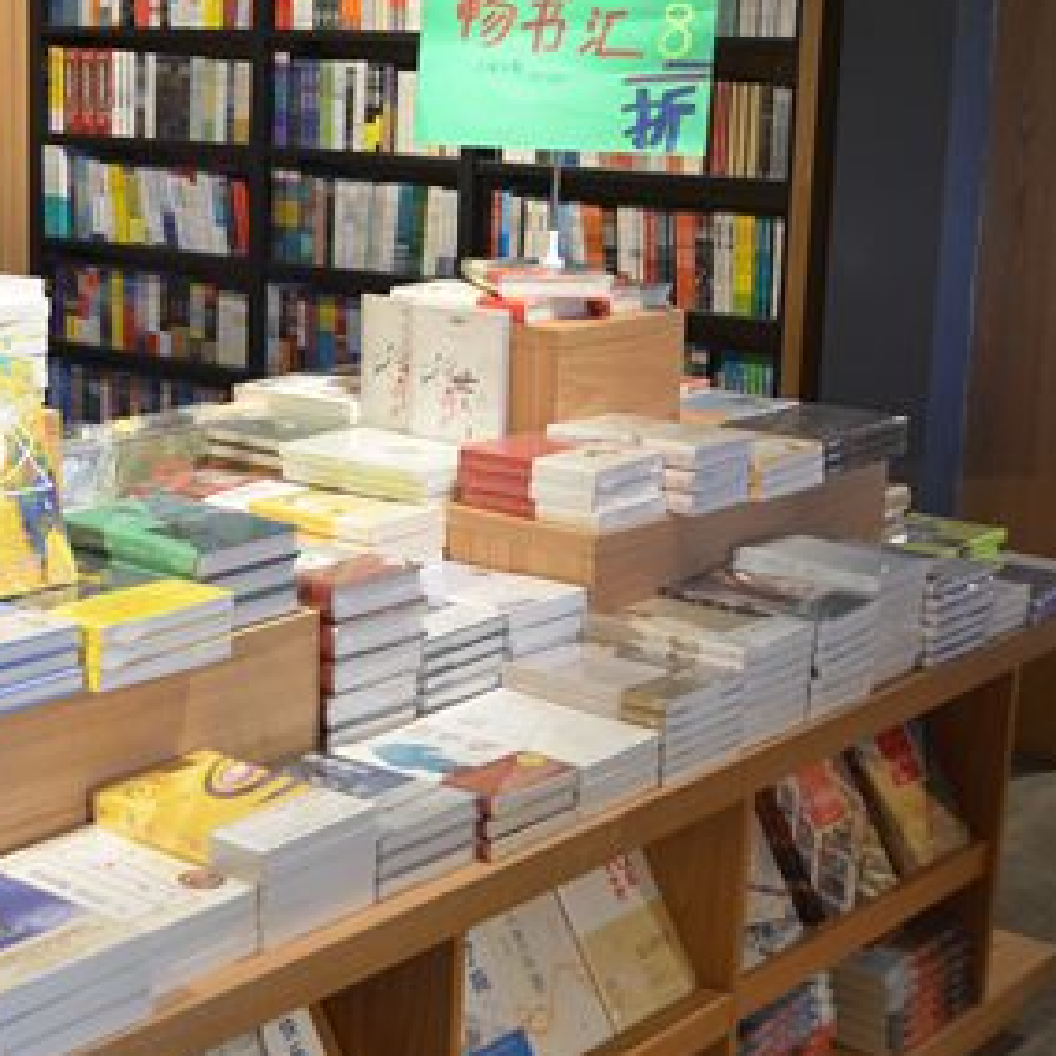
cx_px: 205
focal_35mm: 61
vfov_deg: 28.1
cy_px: 457
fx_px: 2105
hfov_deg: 27.6
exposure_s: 1/10
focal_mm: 20
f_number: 3.5
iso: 100
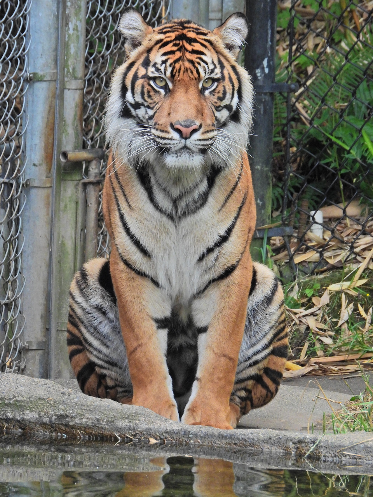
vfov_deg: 2.1
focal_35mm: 950
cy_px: 248
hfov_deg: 1.6
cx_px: 186
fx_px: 13649
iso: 500
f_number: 5.6
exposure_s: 1/250
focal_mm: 170
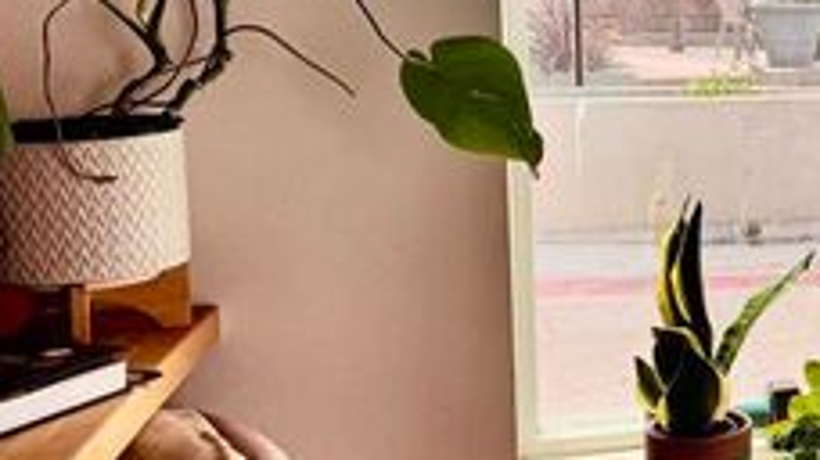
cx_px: 1057
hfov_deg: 26.5
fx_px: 1478
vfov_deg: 17.6
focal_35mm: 68
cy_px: 142
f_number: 1.78
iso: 80
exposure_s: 1/1238
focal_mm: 6.76
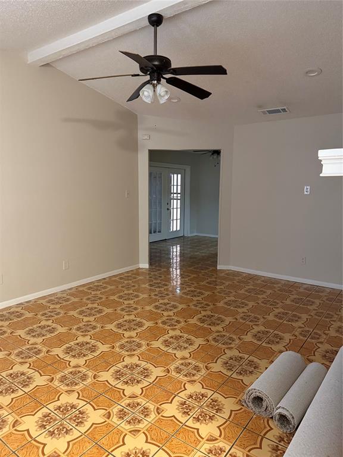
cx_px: 172
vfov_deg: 71.6
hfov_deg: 56.8
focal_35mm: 24
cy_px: 228
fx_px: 317
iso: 1000
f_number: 1.78
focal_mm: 6.76
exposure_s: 1/40
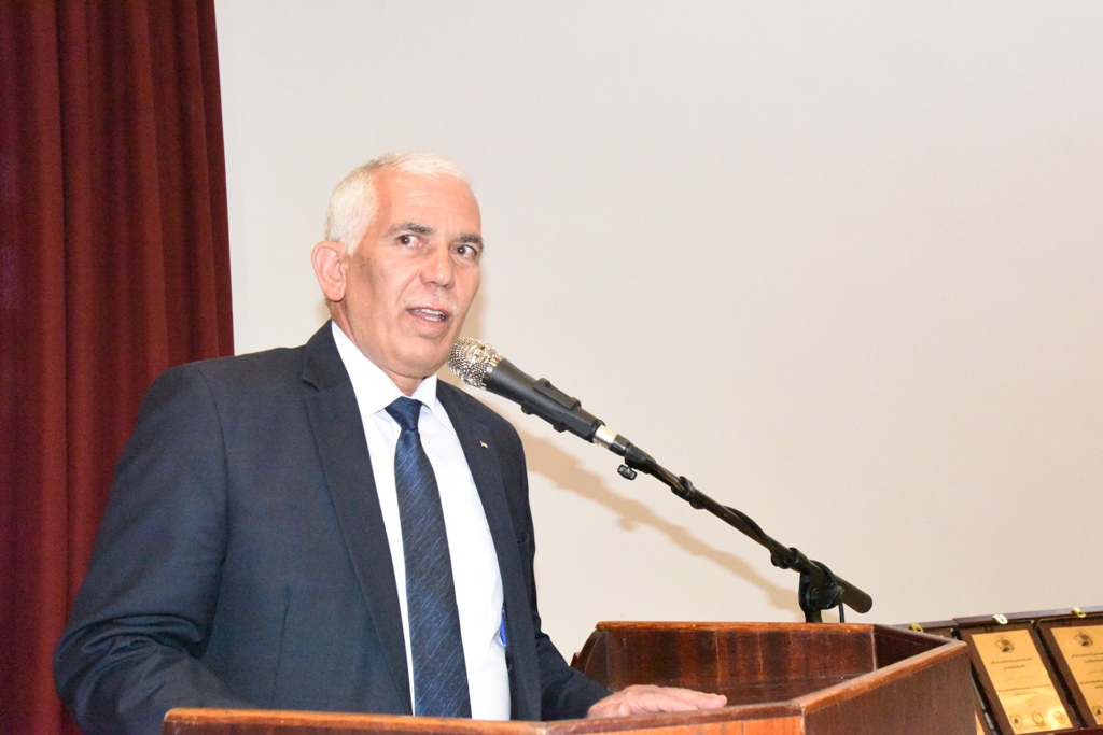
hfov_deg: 41.1
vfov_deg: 28.1
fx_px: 1471
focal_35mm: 48
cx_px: 552
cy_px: 368
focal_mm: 48
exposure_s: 1/250
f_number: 10
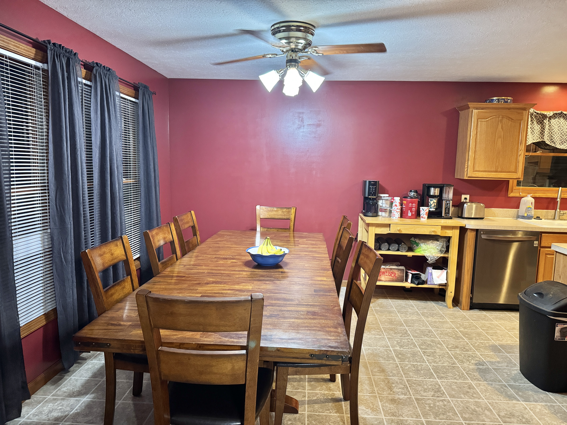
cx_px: 284
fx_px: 393
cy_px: 212
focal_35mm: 24
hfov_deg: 71.6
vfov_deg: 56.8
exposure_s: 1/60
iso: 800
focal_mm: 6.76
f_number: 1.78
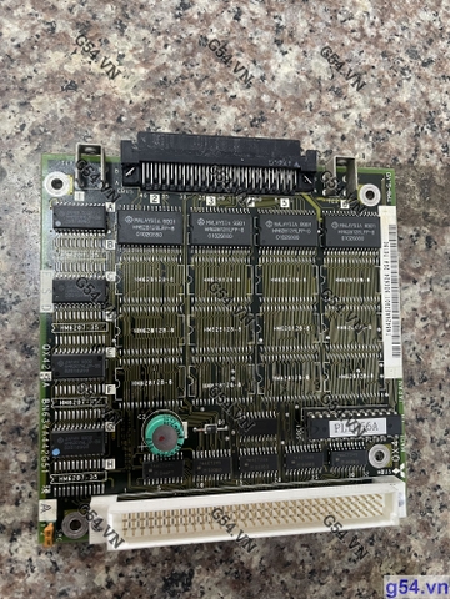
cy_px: 300
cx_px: 225
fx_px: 451
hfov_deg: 53.1
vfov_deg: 67.3
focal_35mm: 26
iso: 320
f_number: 1.6
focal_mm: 4.2
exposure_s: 1/50
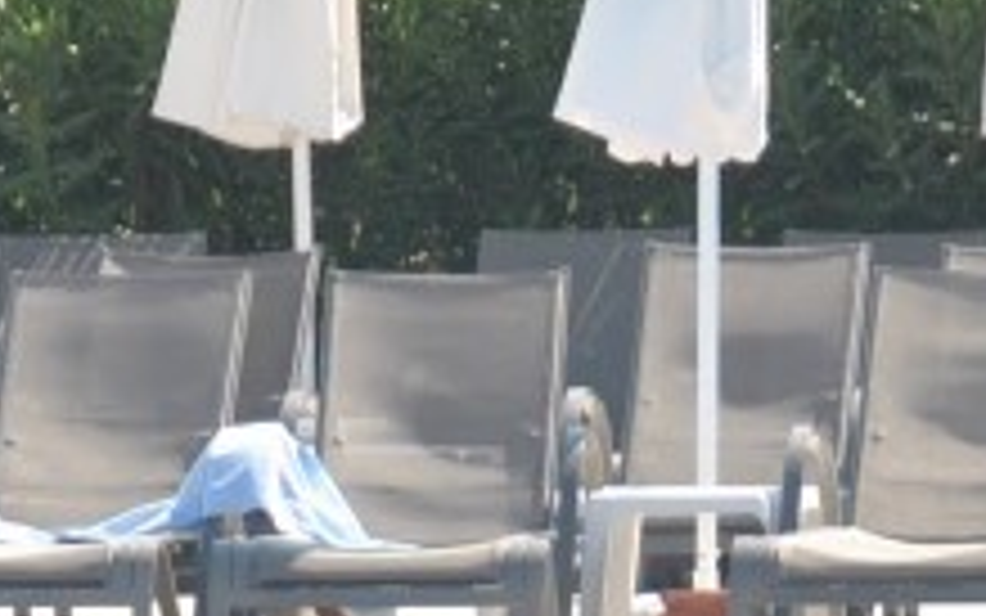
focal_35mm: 842
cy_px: 400
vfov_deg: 1.6
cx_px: 772
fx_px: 22623
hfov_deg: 2.5
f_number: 5.6
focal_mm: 105
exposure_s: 1/500
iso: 200
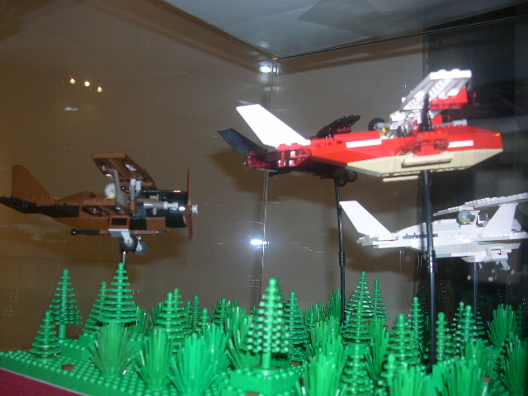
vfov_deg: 37.7
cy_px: 198
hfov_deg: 49.0
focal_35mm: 38
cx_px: 264
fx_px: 580
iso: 100
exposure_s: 1/60
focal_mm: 8
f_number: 2.8
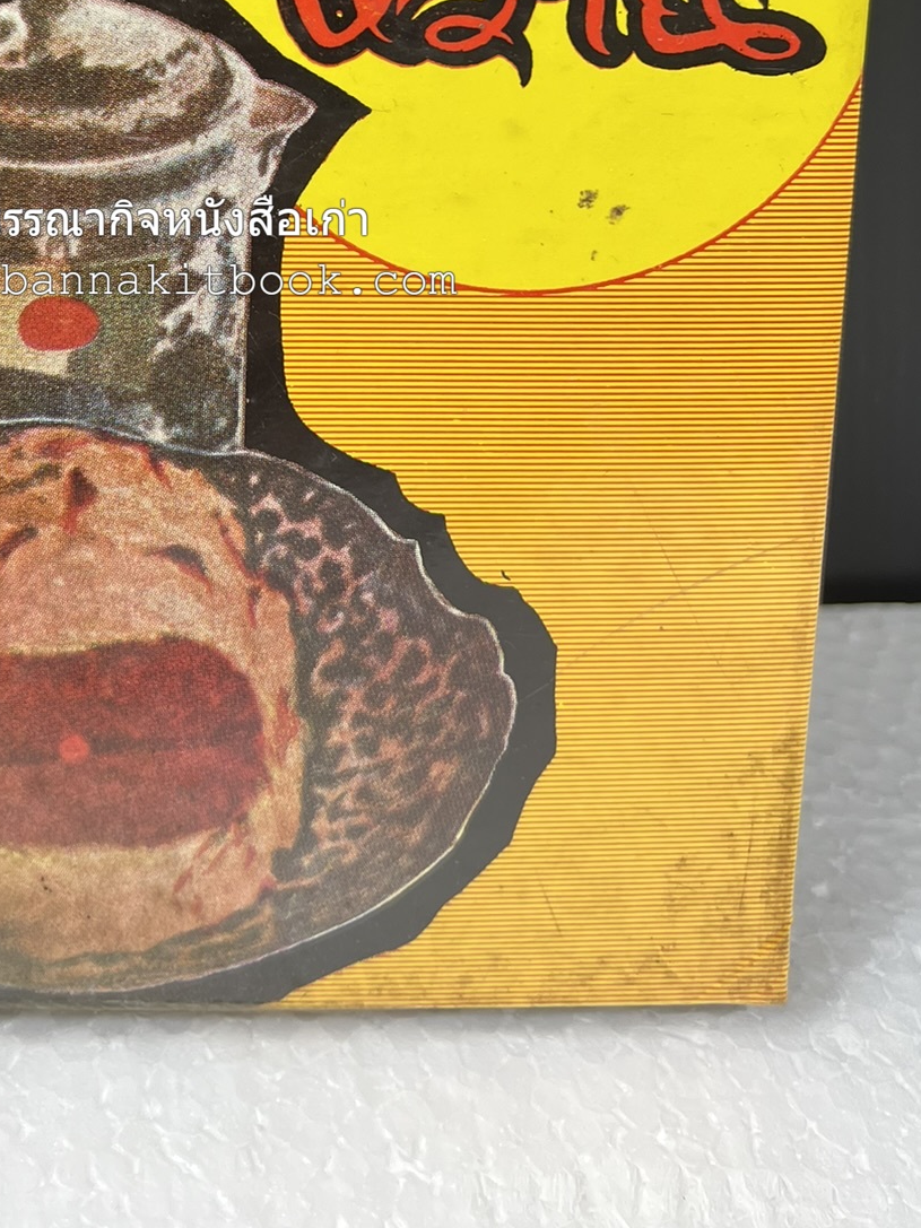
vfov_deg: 36.4
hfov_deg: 29.1
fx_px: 1739
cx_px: 209
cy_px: 116
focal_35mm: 49
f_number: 1.5
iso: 40
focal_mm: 5.7
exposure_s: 1/100
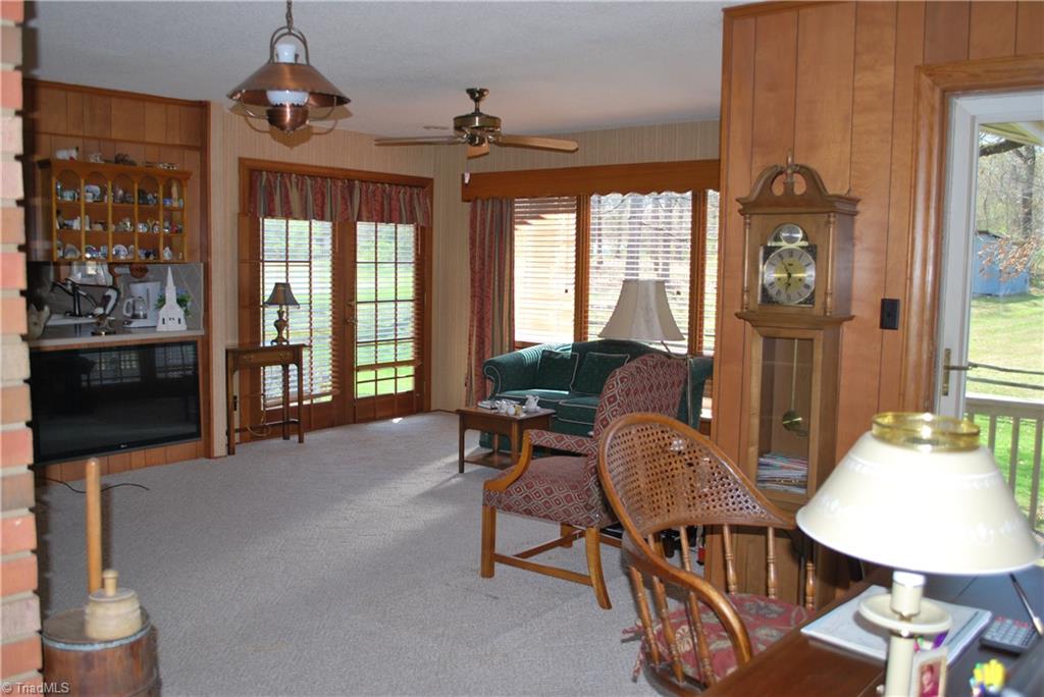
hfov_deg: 61.9
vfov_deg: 43.7
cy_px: 348
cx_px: 522
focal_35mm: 30
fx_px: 870
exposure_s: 1/125
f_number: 3.8
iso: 110
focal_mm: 20
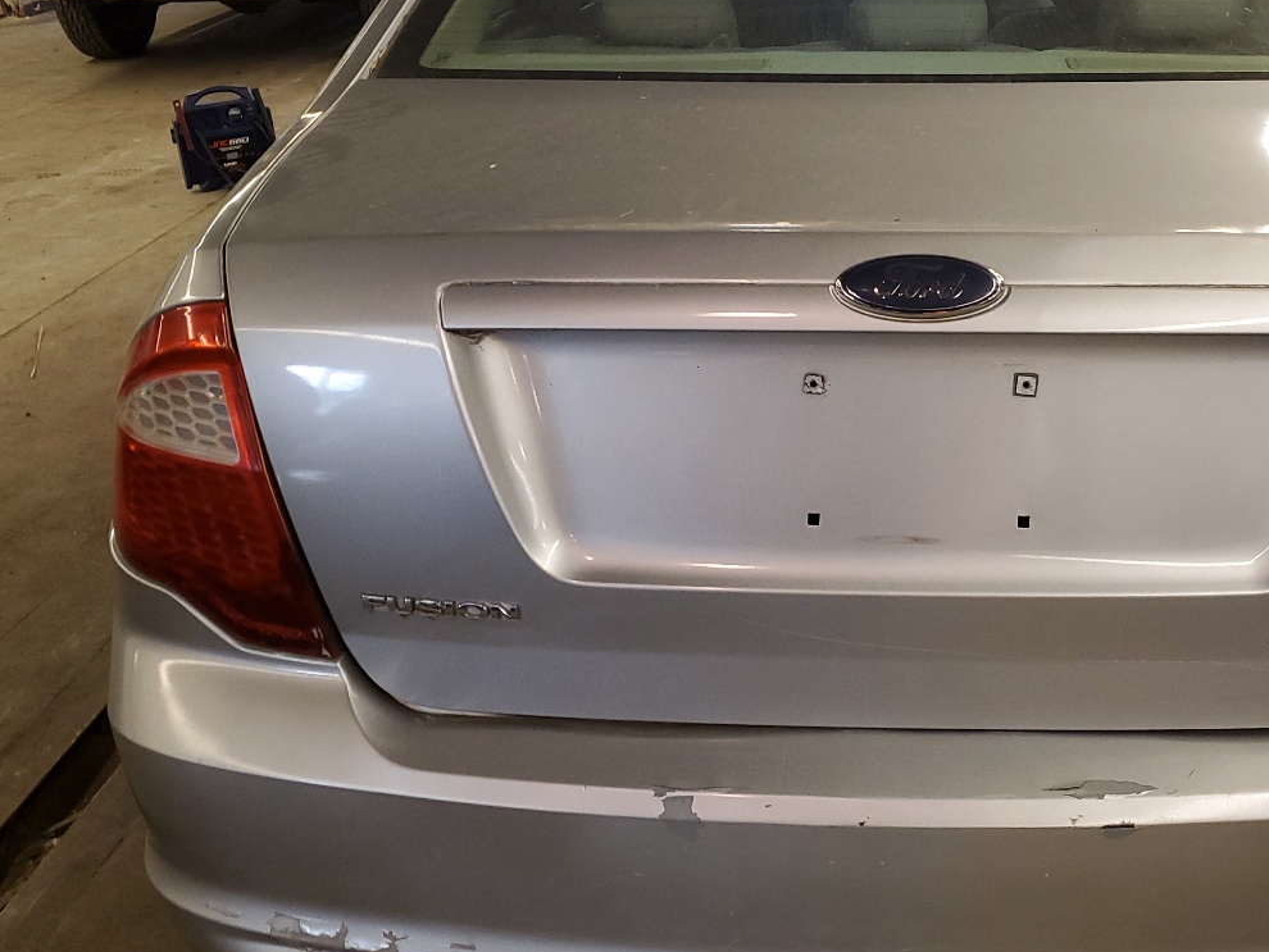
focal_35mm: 42
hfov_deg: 43.8
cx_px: 902
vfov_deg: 34.3
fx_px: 1540
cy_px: 396
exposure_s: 1/60.2
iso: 92
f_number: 1.5
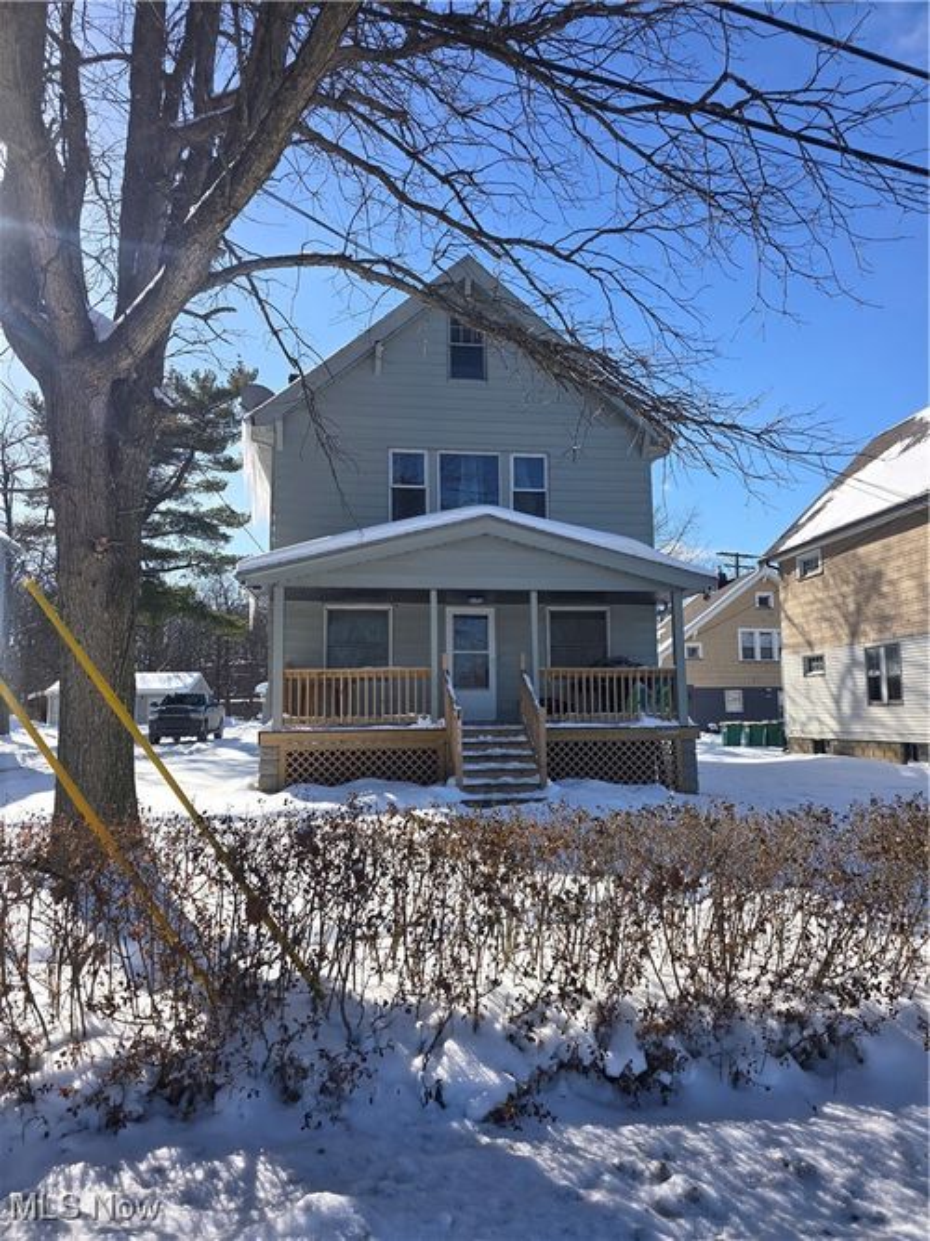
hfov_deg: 58.9
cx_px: 465
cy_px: 620
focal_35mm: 23
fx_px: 824
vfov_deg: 73.9
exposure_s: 1/850
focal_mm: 6.3
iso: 12
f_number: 1.7
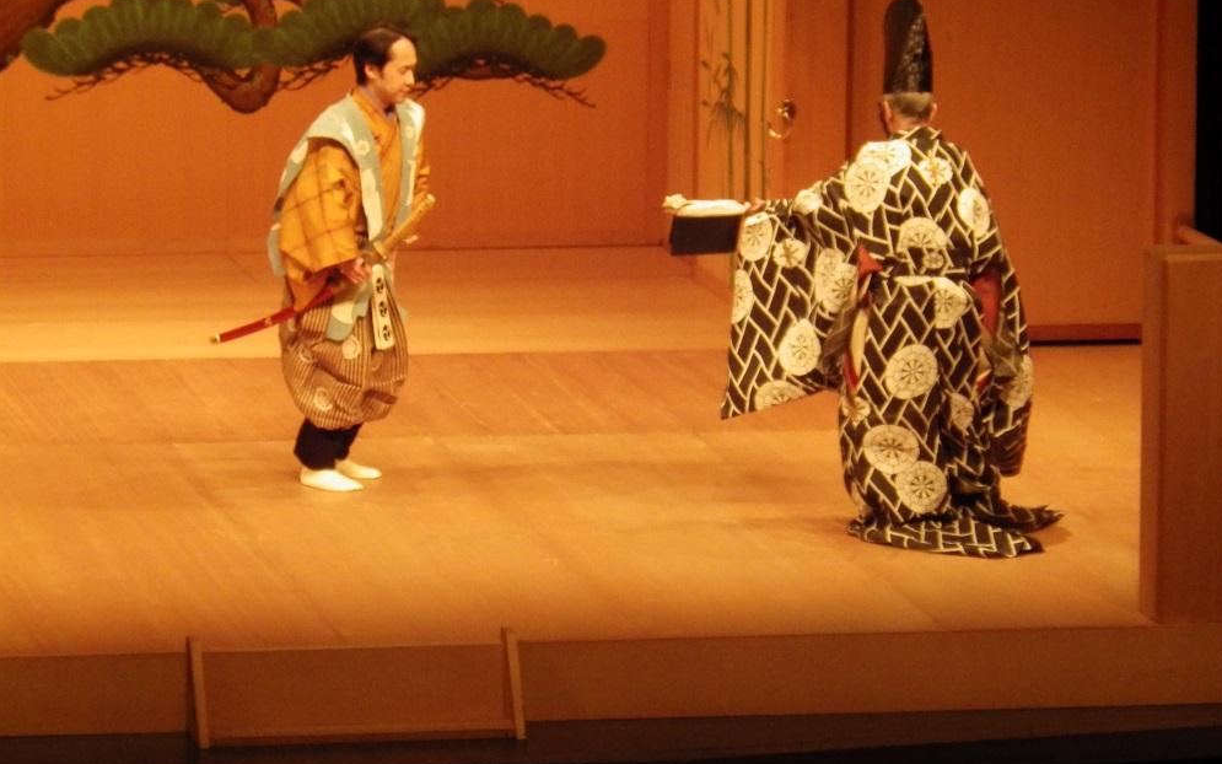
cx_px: 613
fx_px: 8626
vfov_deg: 5.1
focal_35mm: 259
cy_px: 355
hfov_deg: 8.1
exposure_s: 1/80
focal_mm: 43.5
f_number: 5.6
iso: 800
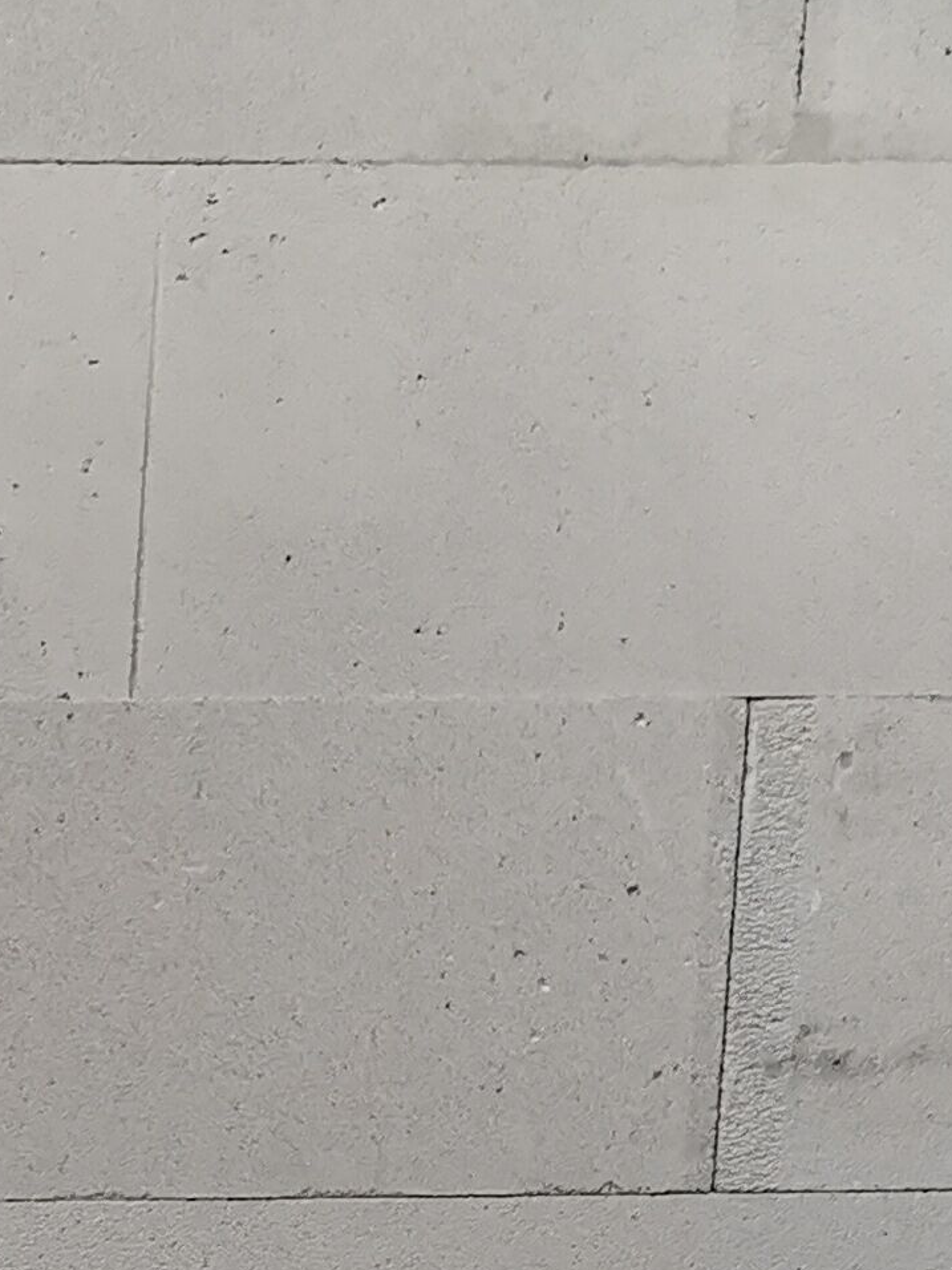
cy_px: 2415
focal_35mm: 103
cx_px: -304
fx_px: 3777
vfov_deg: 15.7
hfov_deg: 13.8
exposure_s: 1/50
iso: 640
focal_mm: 5.58
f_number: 1.8
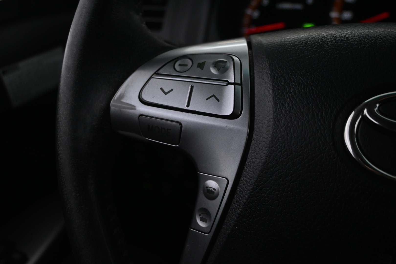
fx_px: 412
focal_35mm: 38
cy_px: 132
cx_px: 198
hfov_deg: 51.3
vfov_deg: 35.5
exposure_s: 1/30
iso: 1600
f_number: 4.2
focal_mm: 25
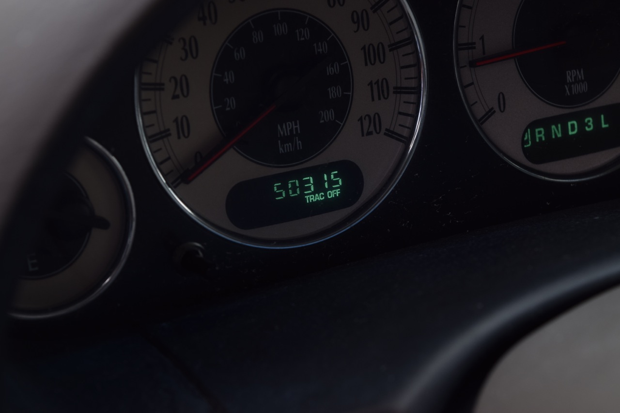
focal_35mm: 82
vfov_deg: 16.5
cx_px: 310
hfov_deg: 24.6
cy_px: 206
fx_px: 1421
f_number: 6.3
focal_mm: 55
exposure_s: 1/125
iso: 200
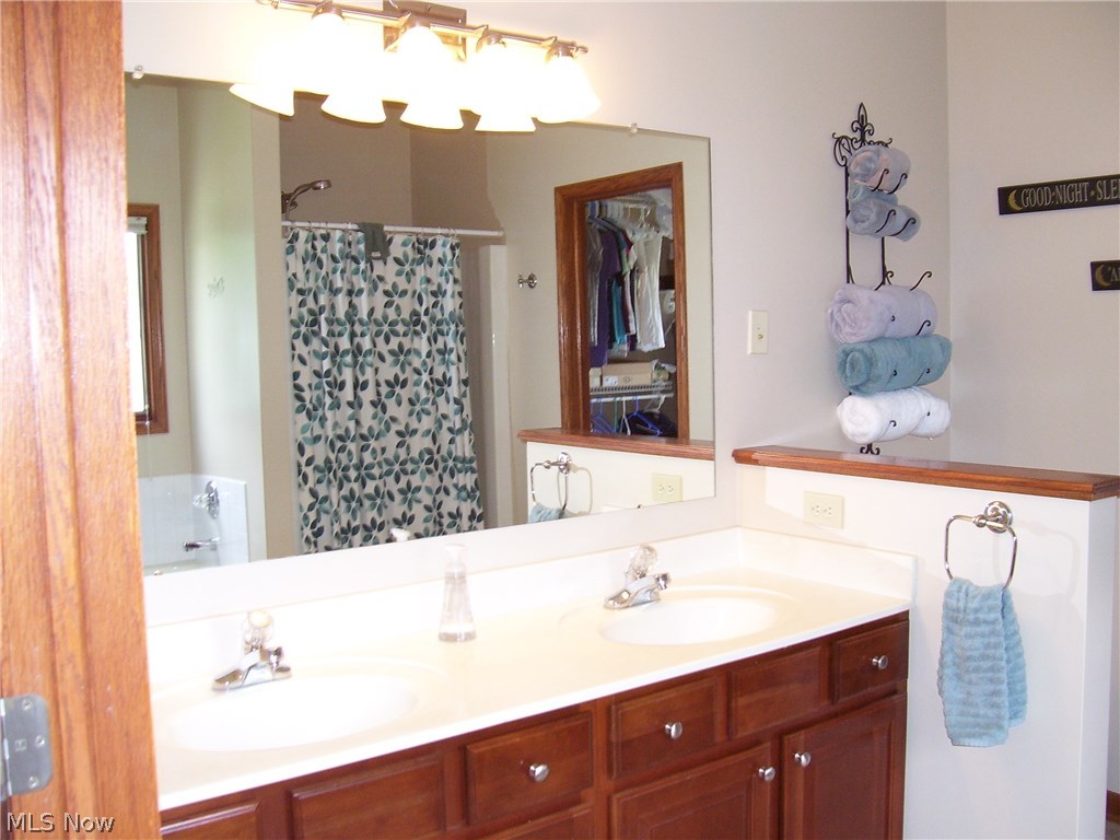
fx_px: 1100
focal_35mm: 34
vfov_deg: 41.8
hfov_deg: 54.0
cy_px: 420
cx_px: 560
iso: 125
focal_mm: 5.6
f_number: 2.7
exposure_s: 1/45
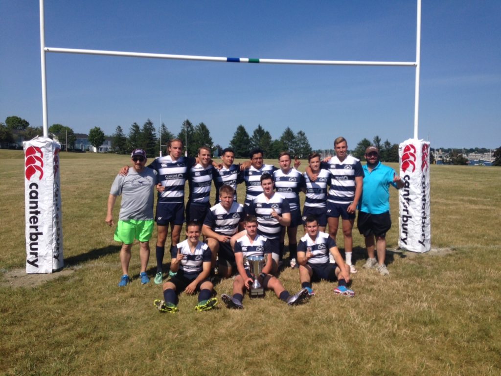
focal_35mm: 33
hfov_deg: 55.4
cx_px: 250
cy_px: 188
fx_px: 478
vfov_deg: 42.9
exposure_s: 1/2710
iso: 50
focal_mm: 4.12
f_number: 2.4
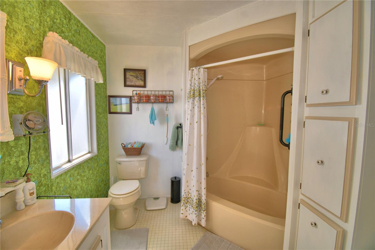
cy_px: 125
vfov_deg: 77.3
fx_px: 156
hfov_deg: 100.4
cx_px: 188
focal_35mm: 15
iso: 100
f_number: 4.5
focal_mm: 10
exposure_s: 1/80
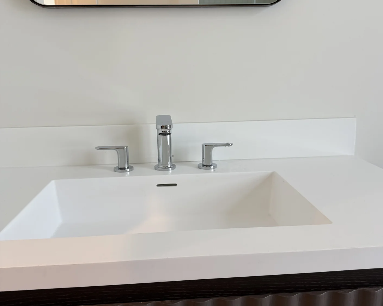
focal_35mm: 32
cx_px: 195
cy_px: 147
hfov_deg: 55.7
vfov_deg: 45.8
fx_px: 363
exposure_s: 1/121
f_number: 1.78
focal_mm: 6.76
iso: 160
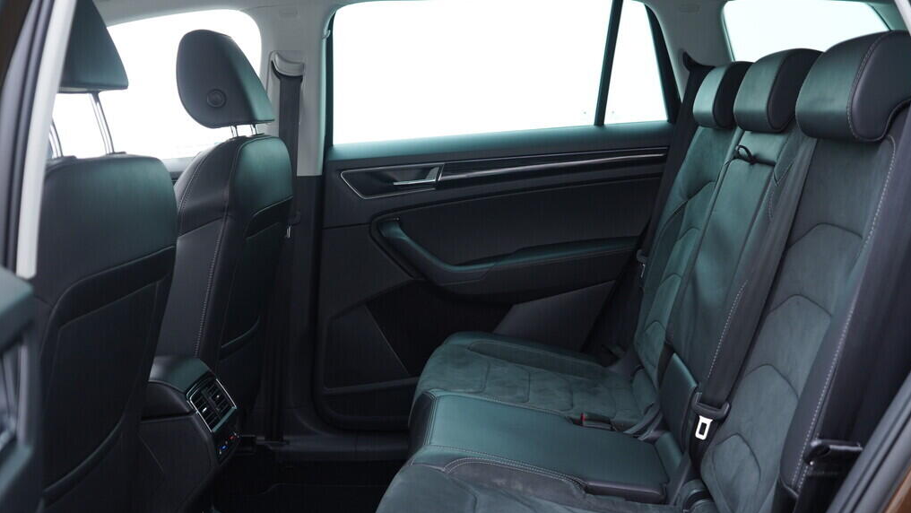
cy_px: 270
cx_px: 458
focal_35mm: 38
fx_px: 918
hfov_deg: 52.8
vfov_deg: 31.2
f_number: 2.8
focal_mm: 24
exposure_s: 1/40
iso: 250
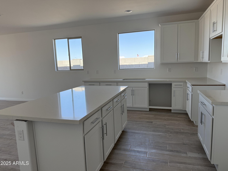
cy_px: 86
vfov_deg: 56.8
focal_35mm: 24
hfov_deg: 71.6
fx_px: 158
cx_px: 114
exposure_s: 1/293
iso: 100
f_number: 1.78
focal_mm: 6.76
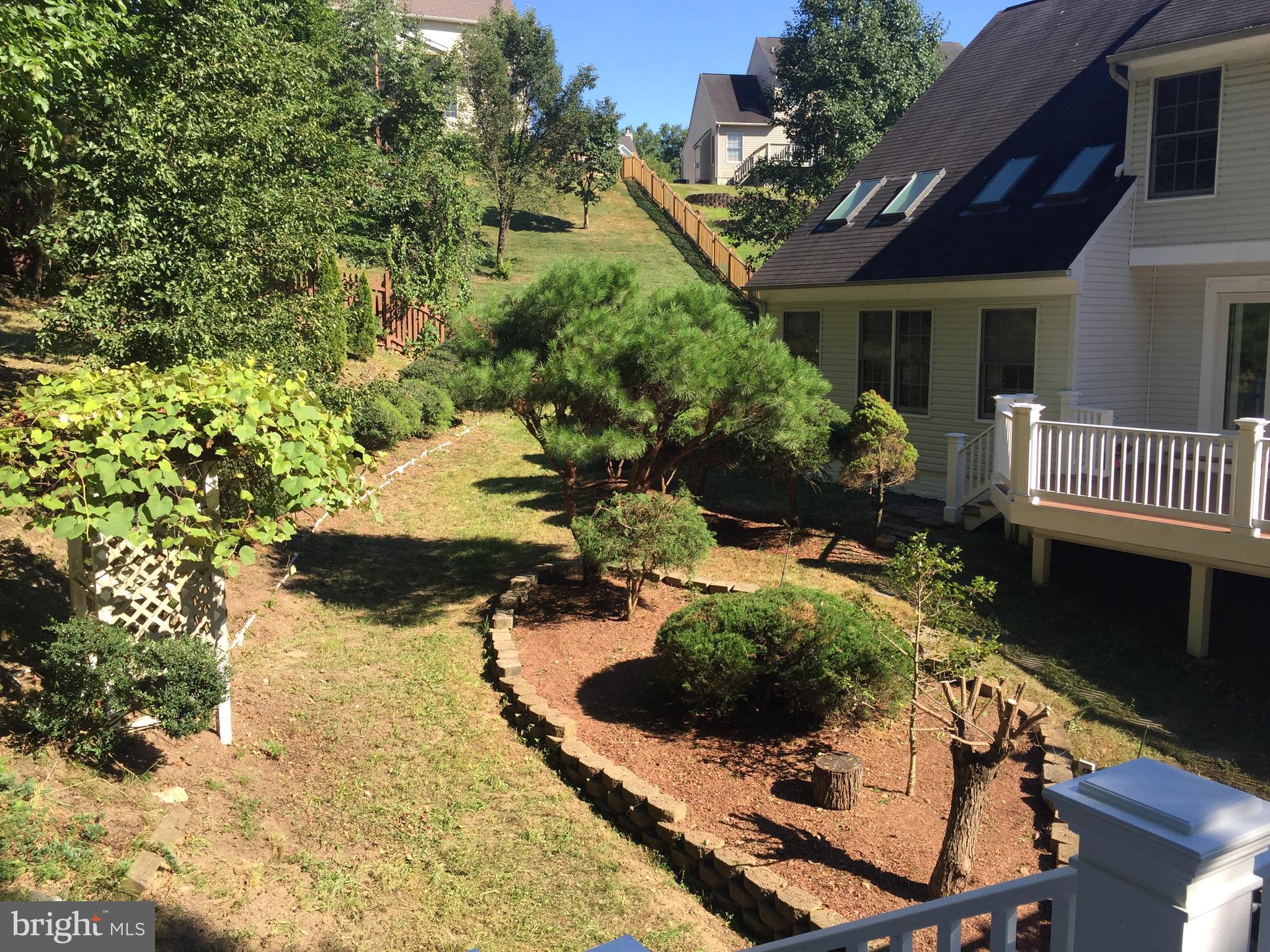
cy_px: 476
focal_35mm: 29
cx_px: 635
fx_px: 1064
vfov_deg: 48.2
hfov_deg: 61.7
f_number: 2.2
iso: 32
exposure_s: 1/659
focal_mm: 4.15
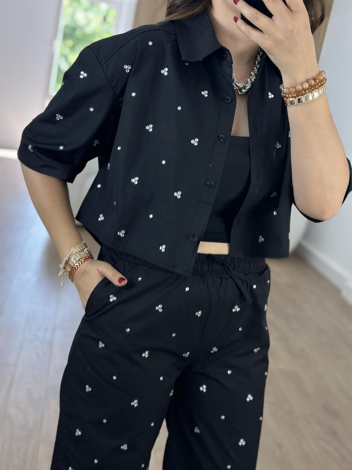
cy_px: 235
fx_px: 651
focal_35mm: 48
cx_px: 176
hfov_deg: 30.3
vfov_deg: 39.7
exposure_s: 1/159
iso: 64
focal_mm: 6.86
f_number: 1.78
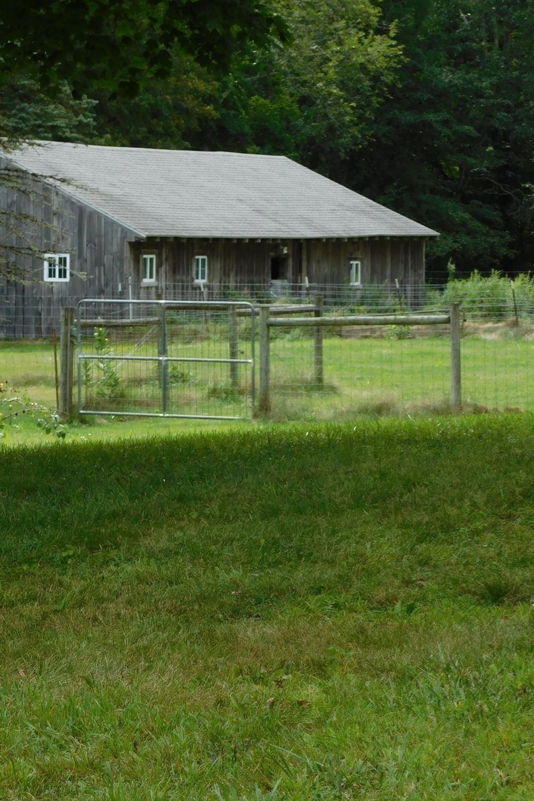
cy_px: 400
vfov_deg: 12.8
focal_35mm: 160
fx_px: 3559
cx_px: 239
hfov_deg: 8.6
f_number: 4.8
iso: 125
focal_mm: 20.3
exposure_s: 1/320
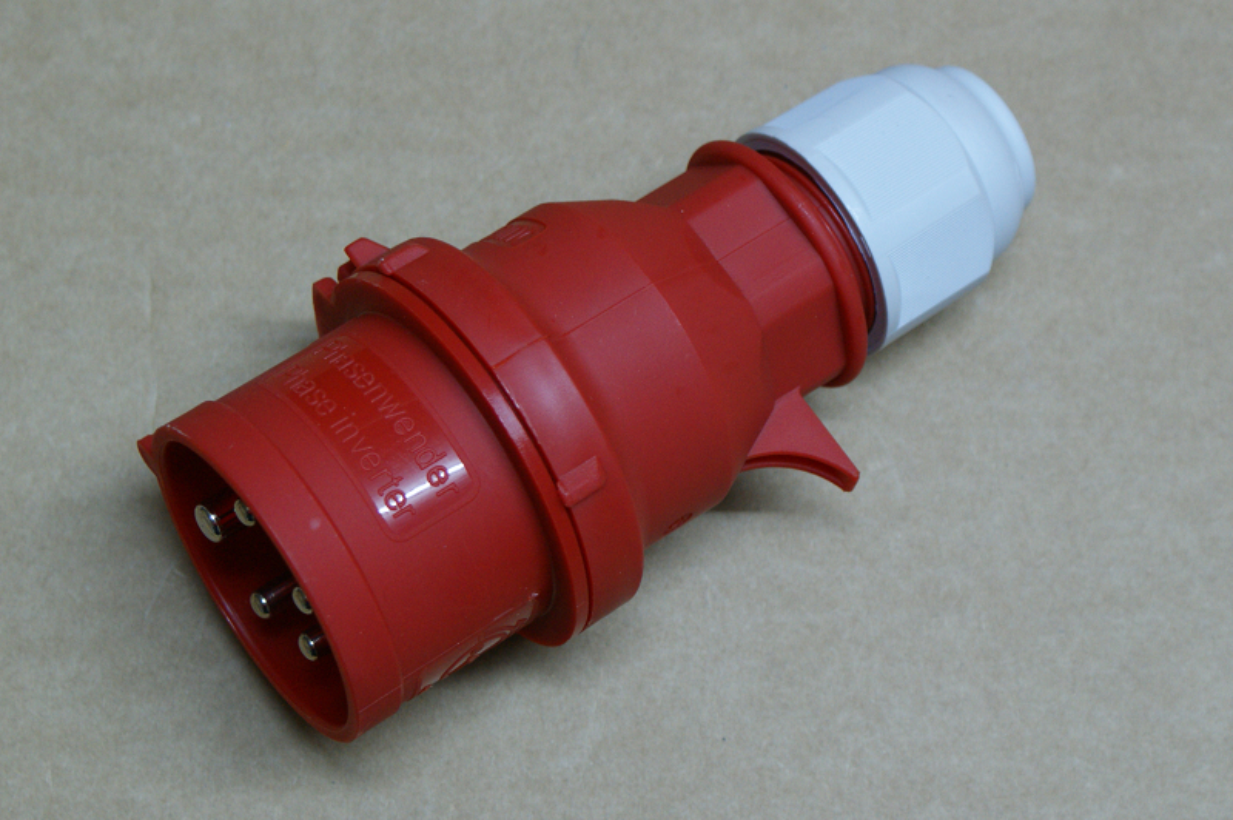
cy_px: 410
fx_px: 2567
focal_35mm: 75
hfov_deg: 27.0
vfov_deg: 18.2
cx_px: 616
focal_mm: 50
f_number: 5.6
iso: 400
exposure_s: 1/13
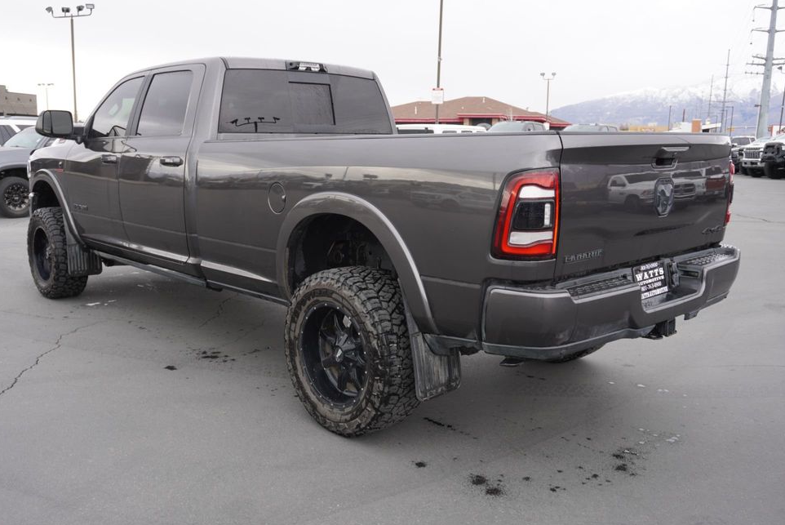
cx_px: 369
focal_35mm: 34
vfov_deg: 39.4
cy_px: 265
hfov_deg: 56.4
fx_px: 732
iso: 100
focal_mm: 21
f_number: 4.5
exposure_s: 1/80
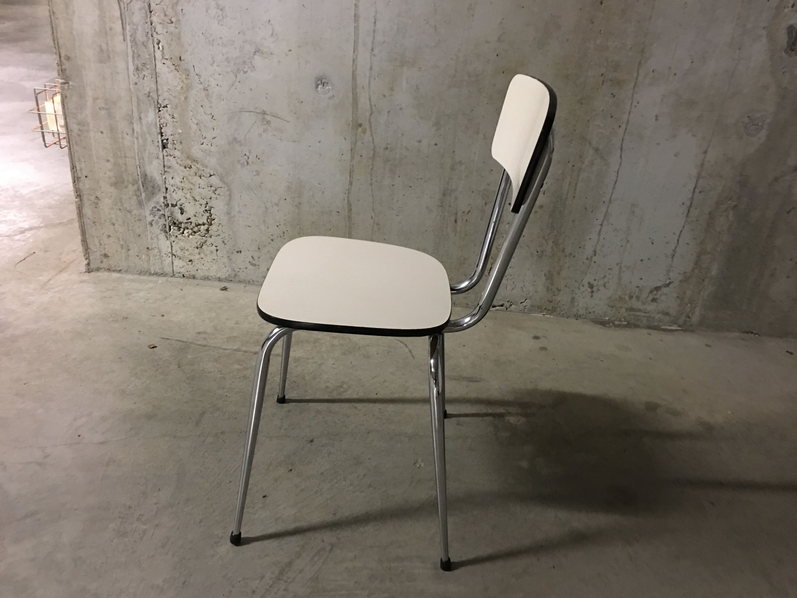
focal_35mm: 29
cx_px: 398
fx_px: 668
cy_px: 299
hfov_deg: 61.7
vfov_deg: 48.2
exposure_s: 1/4
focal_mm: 4.15
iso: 100
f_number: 2.2
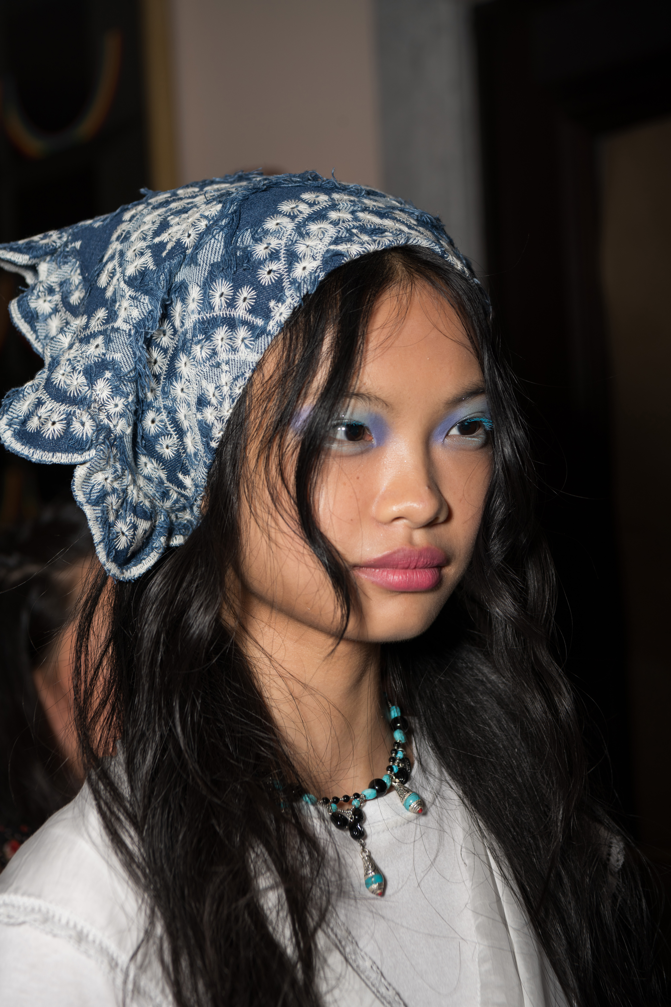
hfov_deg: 19.5
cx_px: 336
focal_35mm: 70
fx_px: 1957
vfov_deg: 28.8
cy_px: 504
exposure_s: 1/250
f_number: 5.6
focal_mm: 70
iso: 64
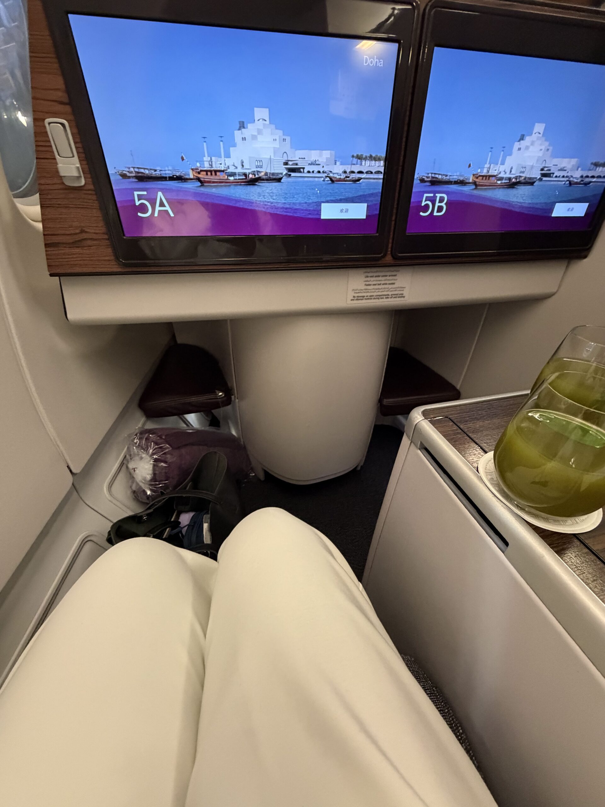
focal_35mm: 14
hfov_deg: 85.7
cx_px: 302
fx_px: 326
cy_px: 404
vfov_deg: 102.1
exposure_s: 1/57
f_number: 2.2
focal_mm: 2.22
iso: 640
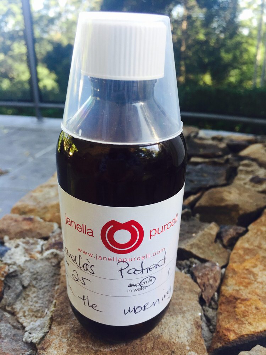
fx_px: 297
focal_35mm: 29
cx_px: 133
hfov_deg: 48.2
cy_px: 178
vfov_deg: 61.7
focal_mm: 4.15
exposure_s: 1/50
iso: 32
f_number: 2.2
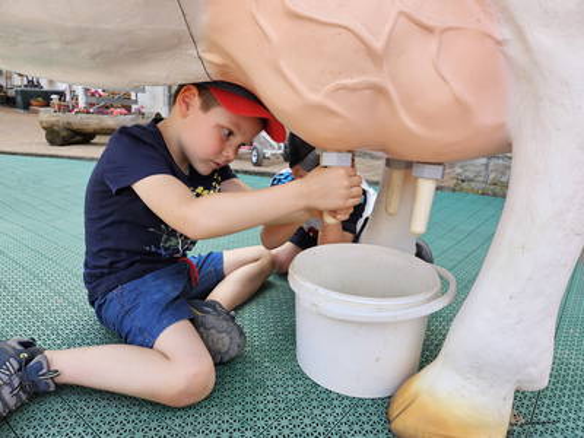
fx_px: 388
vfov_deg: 58.9
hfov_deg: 73.9
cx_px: 292
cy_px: 219
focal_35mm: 23
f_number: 1.8
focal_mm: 5.4
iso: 40
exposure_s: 1/428
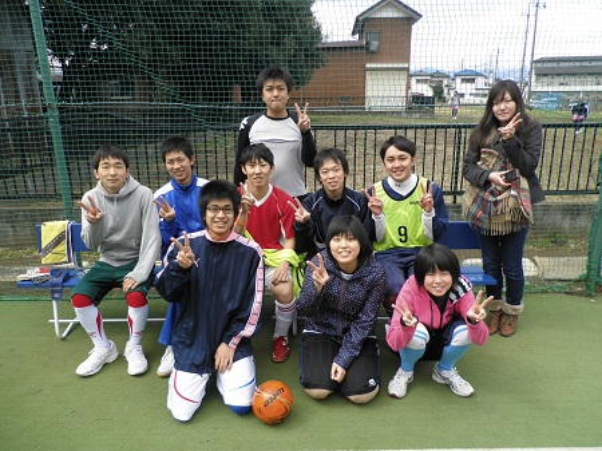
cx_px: 301
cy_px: 226
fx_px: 469
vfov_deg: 51.3
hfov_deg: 65.4
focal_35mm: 27
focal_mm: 4.9
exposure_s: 1/250
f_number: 3.2
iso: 64
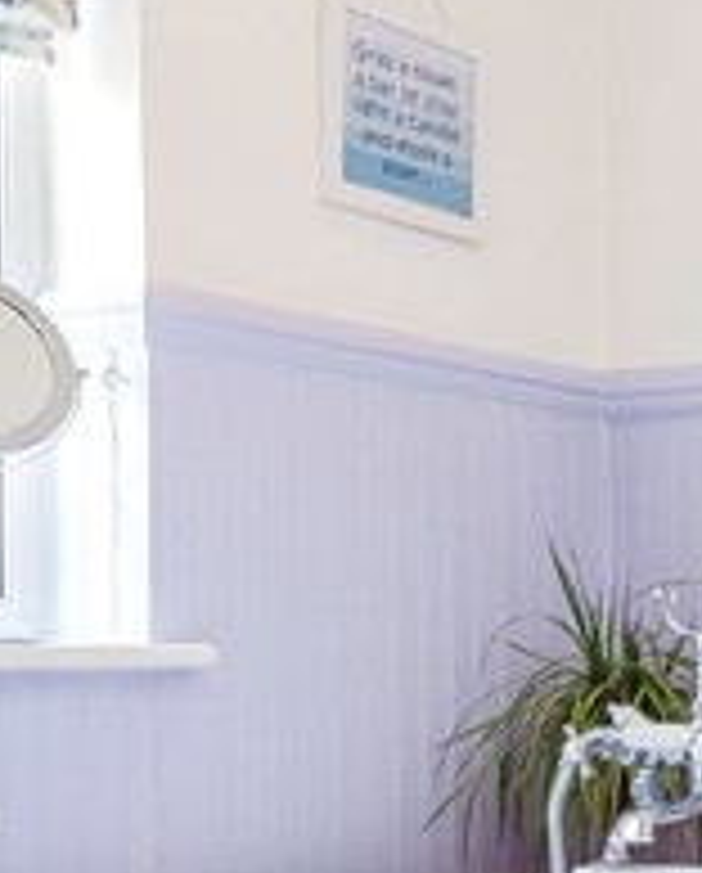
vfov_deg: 25.4
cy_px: 634
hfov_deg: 17.9
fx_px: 1916
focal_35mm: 74
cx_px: 1138
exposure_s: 1/20
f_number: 7.1
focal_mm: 10
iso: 320
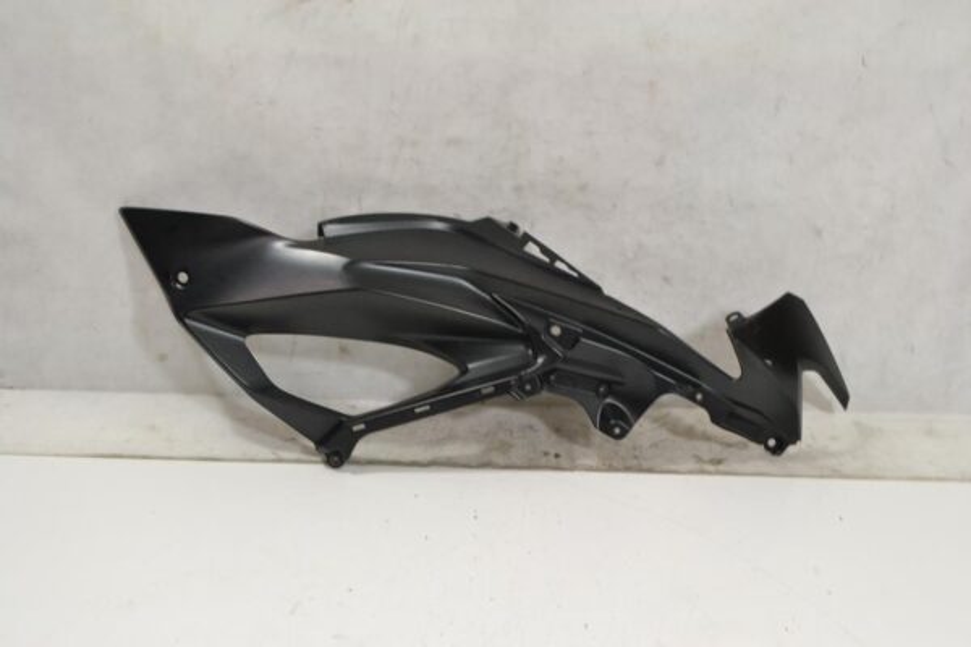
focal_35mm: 39
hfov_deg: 49.6
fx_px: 1052
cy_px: 324
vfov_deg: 34.2
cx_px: 486
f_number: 5.6
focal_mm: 26
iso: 1600
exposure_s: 1/60
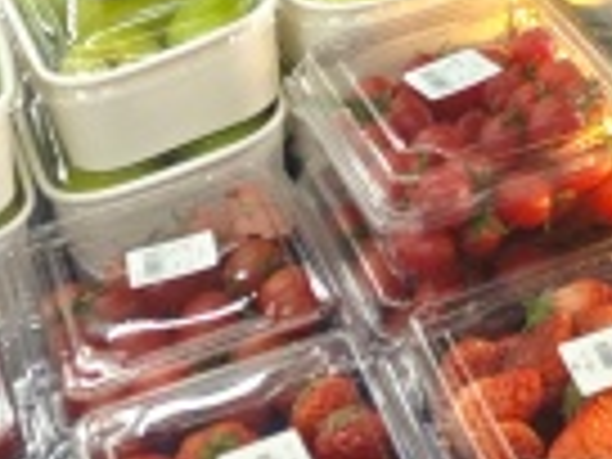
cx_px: 1004
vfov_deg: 8.8
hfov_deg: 13.0
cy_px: -864
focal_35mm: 141
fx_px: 2493
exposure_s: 1/100
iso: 64
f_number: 1.8
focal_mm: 5.59
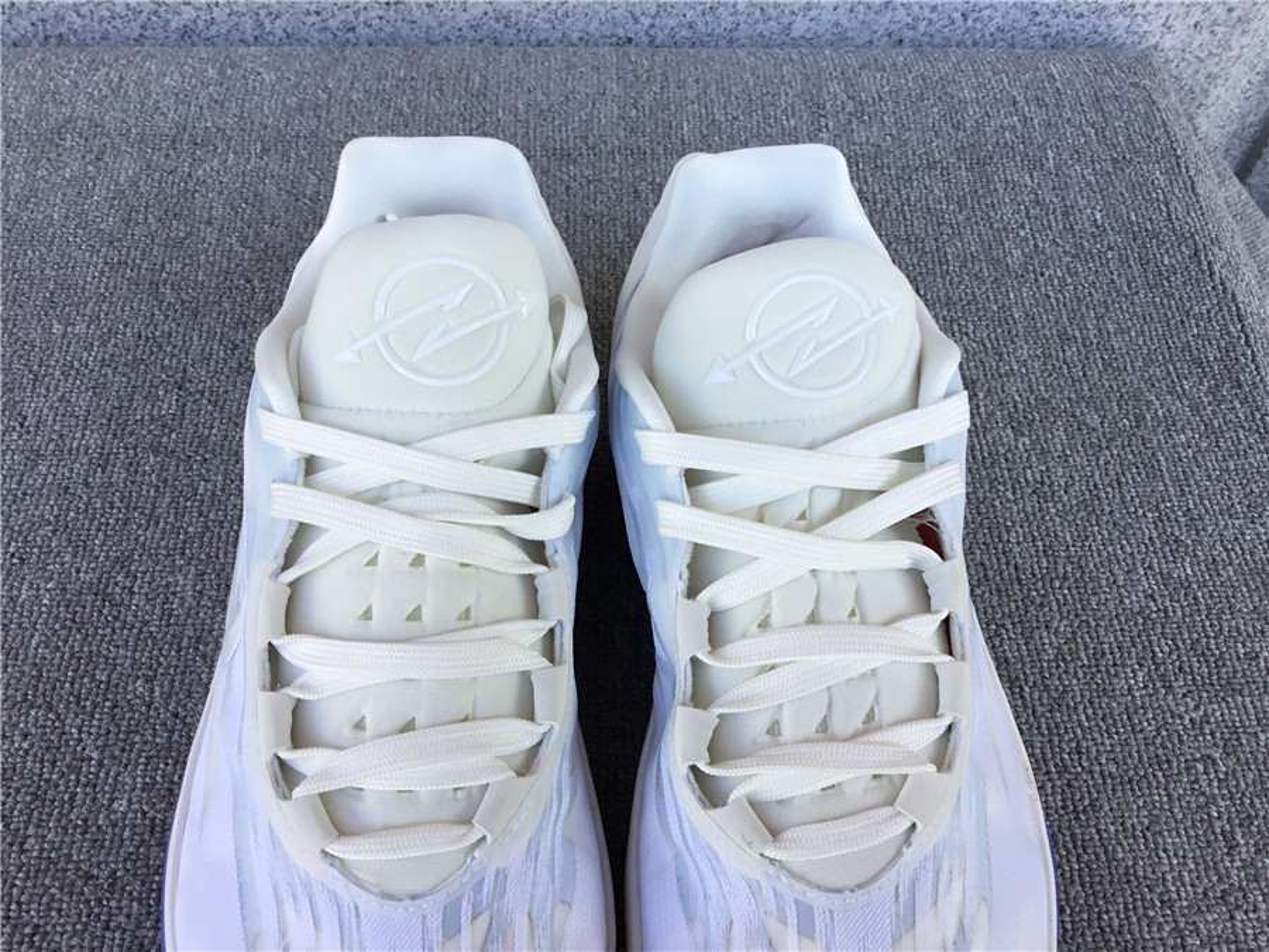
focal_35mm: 31
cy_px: 476
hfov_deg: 58.4
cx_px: 634
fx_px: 1136
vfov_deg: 45.4
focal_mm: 3.3
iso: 25
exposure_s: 1/192
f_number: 2.4
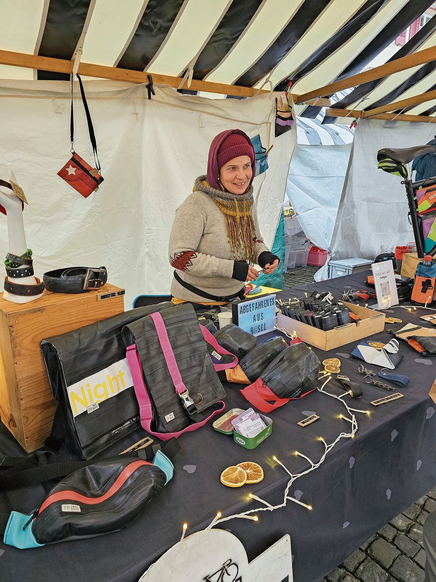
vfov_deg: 73.9
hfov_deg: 58.9
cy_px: 291
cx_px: 218
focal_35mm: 23
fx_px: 386
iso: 400
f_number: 1.7
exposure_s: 1/142
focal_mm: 6.3
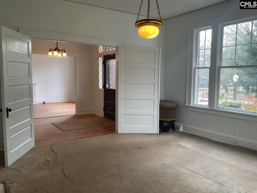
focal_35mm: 29
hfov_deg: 61.7
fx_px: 215
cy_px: 96
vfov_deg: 48.2
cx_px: 128
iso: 50
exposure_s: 1/120
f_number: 1.8
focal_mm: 3
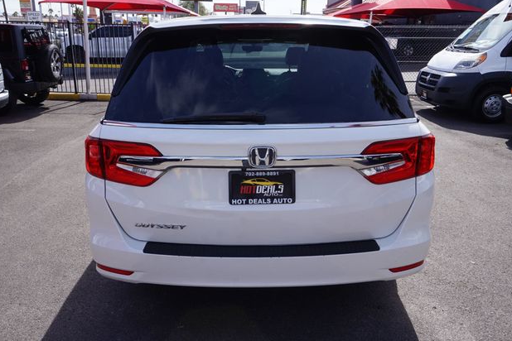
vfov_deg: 44.2
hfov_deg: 62.8
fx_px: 420
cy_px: 166
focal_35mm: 30
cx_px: 256
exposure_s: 1/80
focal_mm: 19
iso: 100
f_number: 11
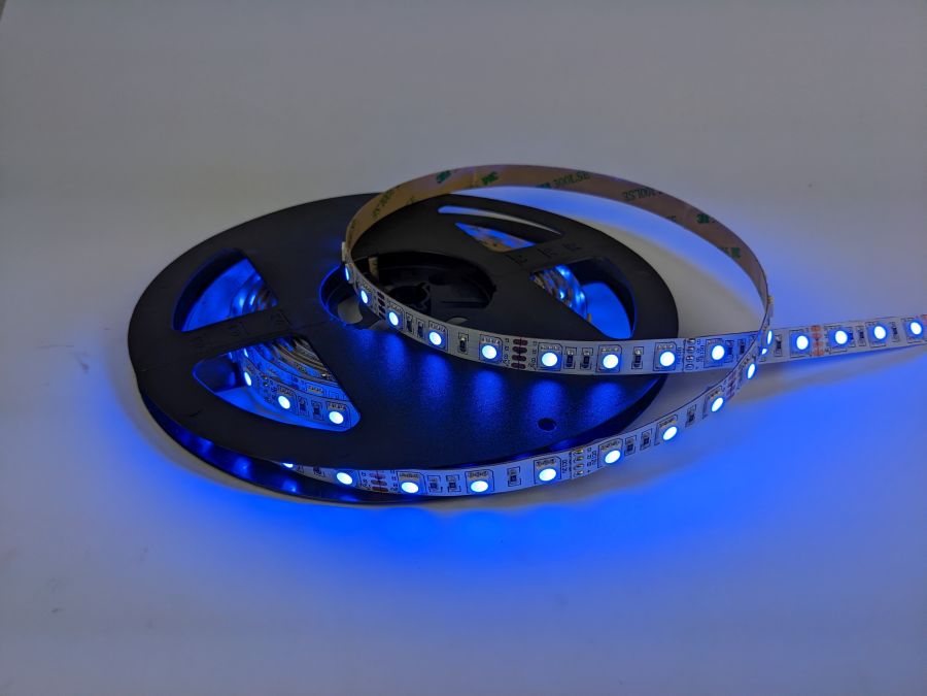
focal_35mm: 27
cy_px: 348
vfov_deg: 51.4
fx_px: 723
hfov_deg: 65.3
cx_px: 464
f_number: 1.73
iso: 47
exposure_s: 1/2611
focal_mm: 4.38
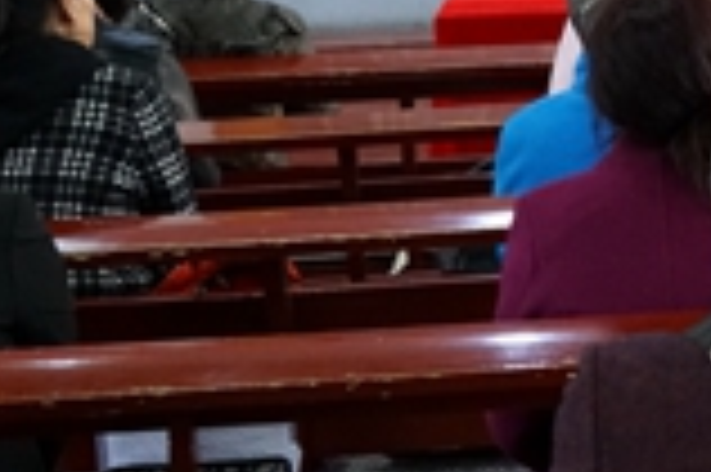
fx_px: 2703
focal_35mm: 137
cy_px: -144
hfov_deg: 14.2
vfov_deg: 9.8
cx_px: 1017
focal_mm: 36
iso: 5000
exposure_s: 1/160
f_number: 4
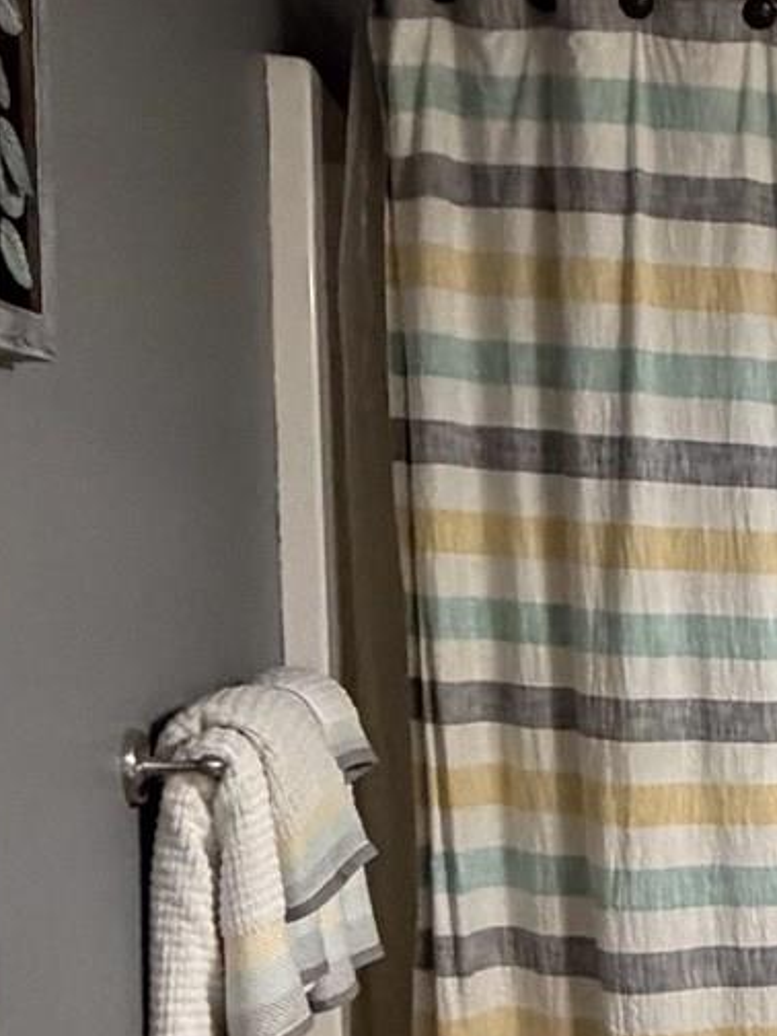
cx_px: 1227
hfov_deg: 19.4
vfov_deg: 30.0
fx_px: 1915
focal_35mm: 64
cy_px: 707
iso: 500
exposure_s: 1/60
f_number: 2.2
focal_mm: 2.22
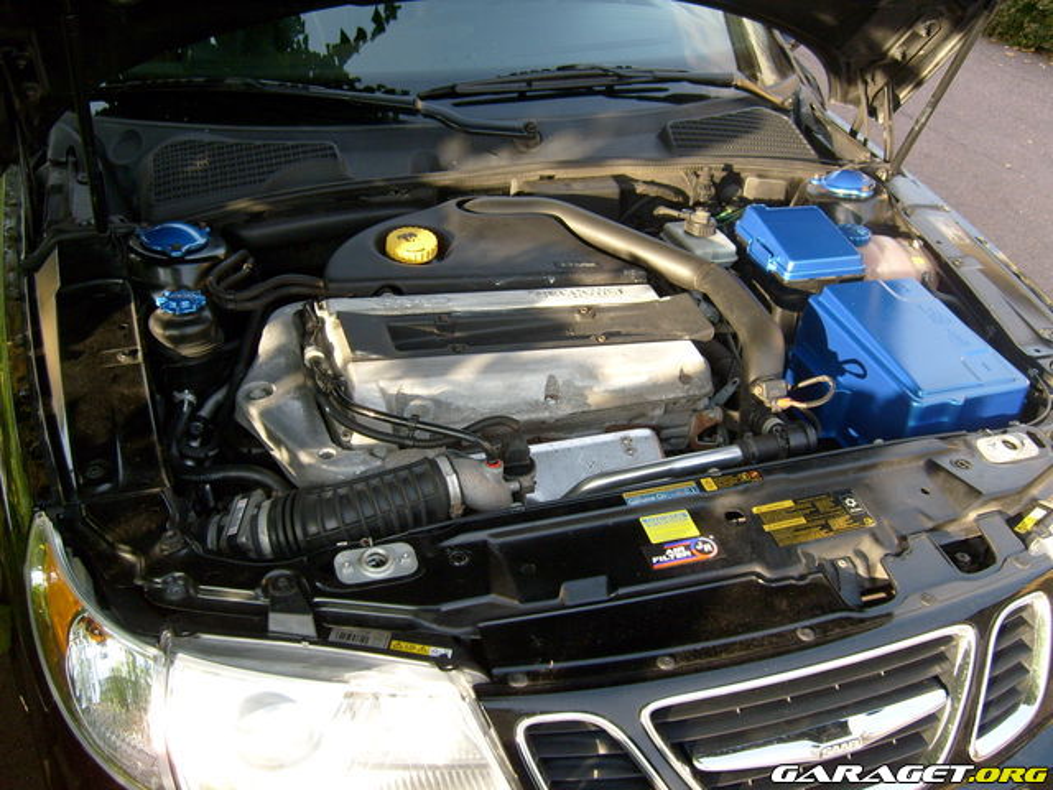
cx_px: 526
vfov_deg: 40.7
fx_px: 1065
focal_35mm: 35
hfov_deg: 52.6
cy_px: 395
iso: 80
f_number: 2.8
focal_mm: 5.8
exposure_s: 1/180
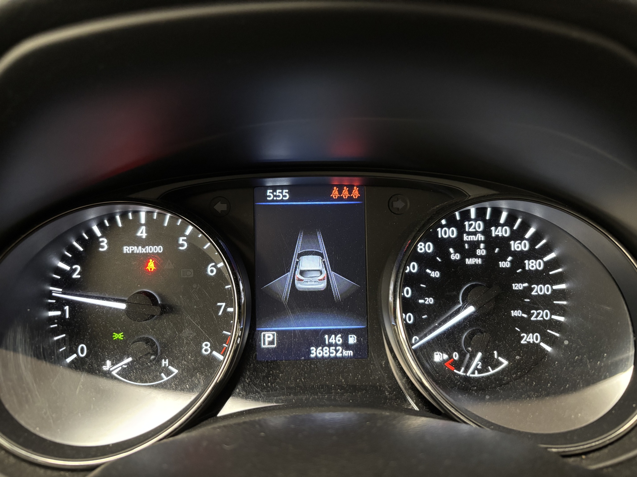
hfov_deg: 67.3
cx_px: 318
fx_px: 478
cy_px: 238
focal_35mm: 26
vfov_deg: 53.1
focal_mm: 5.96
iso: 640
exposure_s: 1/28
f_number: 1.6
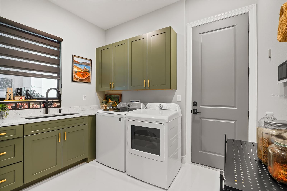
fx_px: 128
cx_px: 144
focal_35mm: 16
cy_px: 96
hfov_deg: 96.7
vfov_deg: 73.7
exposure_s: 1/15
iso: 1600
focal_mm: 16
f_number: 9
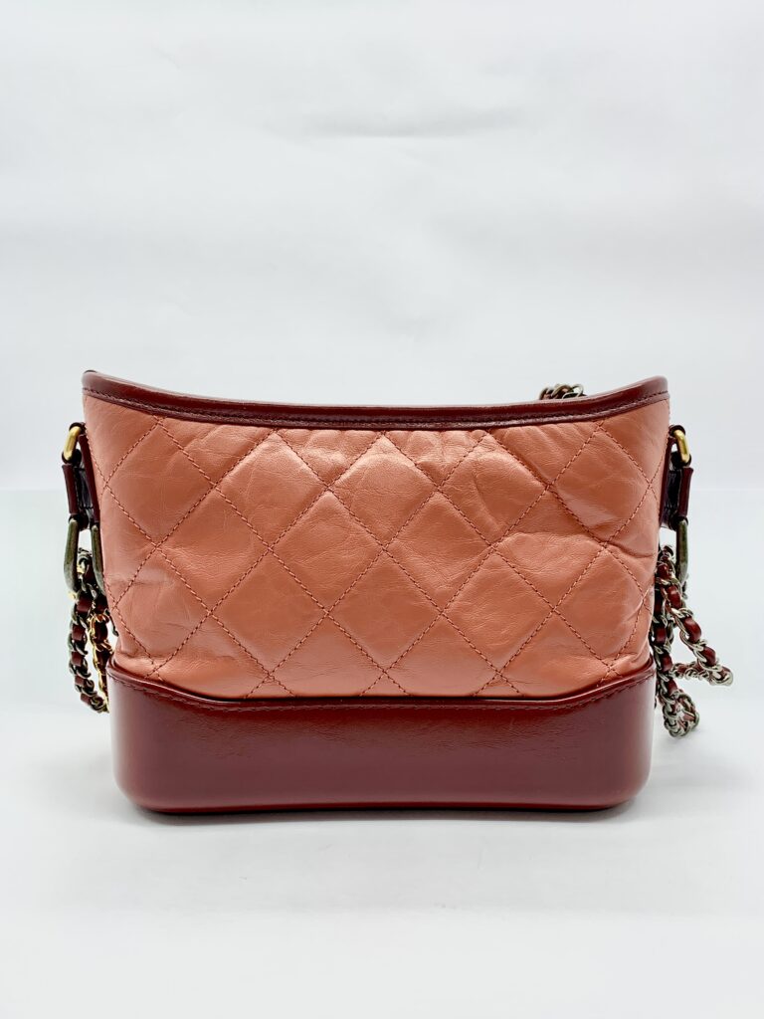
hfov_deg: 53.1
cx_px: 382
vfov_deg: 67.3
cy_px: 510
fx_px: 765
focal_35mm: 26
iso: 32
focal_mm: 4.25
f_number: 1.8
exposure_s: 1/100
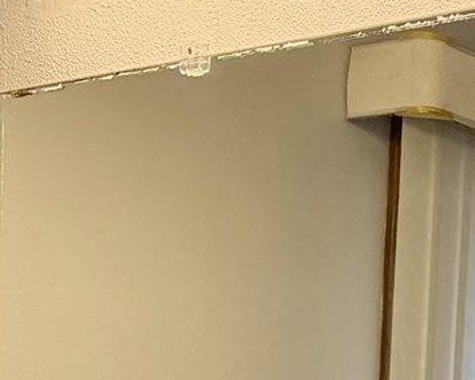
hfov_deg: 12.6
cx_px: 355
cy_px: 1054
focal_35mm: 152
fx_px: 2137
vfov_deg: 8.7
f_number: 1.78
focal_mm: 6.76
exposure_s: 1/209
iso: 200
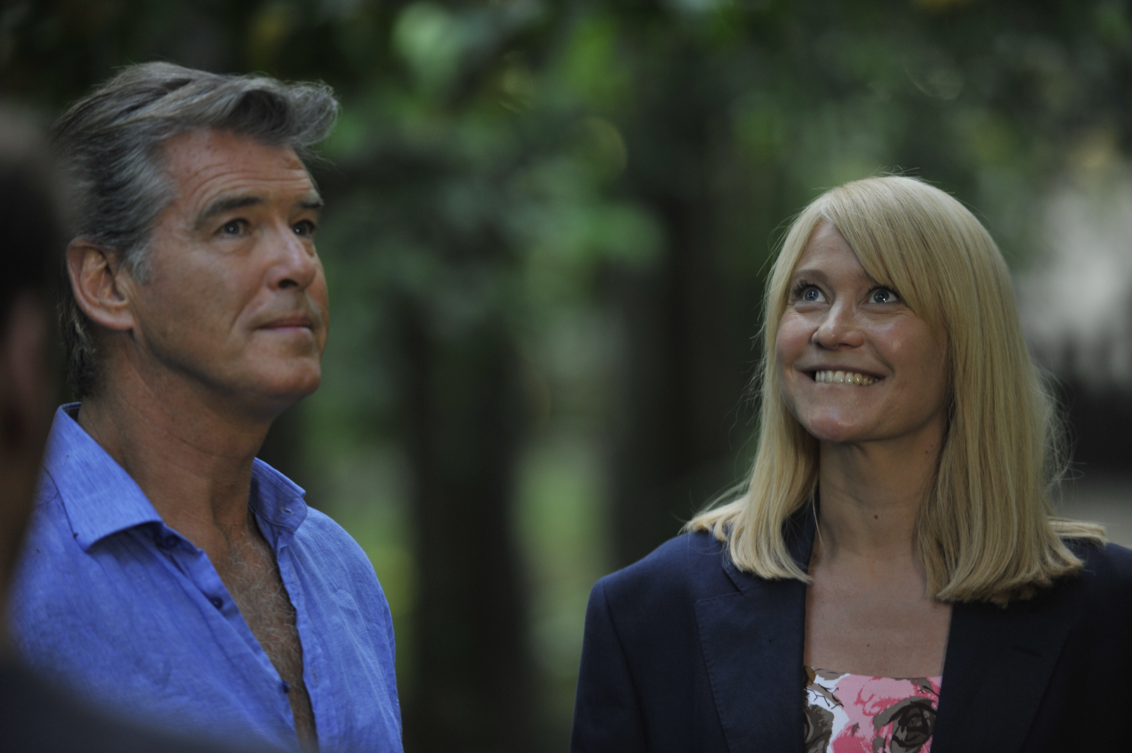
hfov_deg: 10.3
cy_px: 376
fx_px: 6285
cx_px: 566
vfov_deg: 6.9
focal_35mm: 200
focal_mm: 200
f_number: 2.8
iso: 640
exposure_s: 1/125
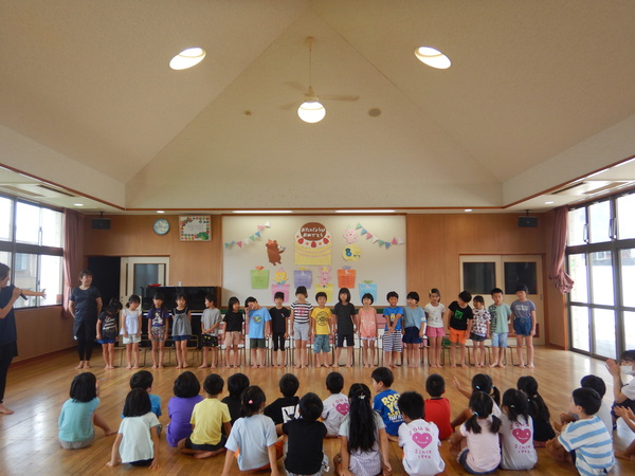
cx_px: 318
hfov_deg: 61.7
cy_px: 238
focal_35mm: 29
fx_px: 532
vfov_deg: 48.2
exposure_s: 1/100
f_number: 2.8
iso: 125
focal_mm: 5.1
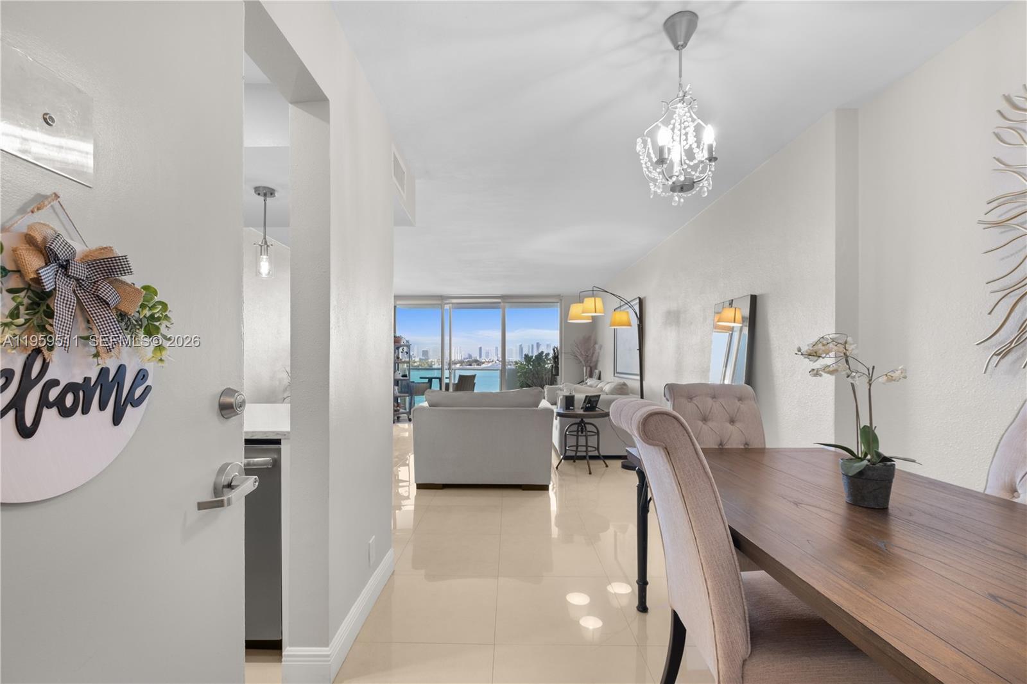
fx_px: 428
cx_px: 514
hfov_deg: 100.4
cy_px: 342
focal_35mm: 15
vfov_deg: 77.3
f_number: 5.6
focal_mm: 10
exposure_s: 1/15
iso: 400
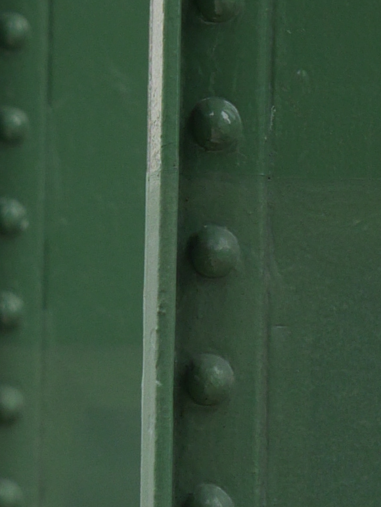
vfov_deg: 2.4
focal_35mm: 811
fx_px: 11898
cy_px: -184
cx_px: 322
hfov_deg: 1.8
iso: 200
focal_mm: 68
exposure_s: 1/1300
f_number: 2.8
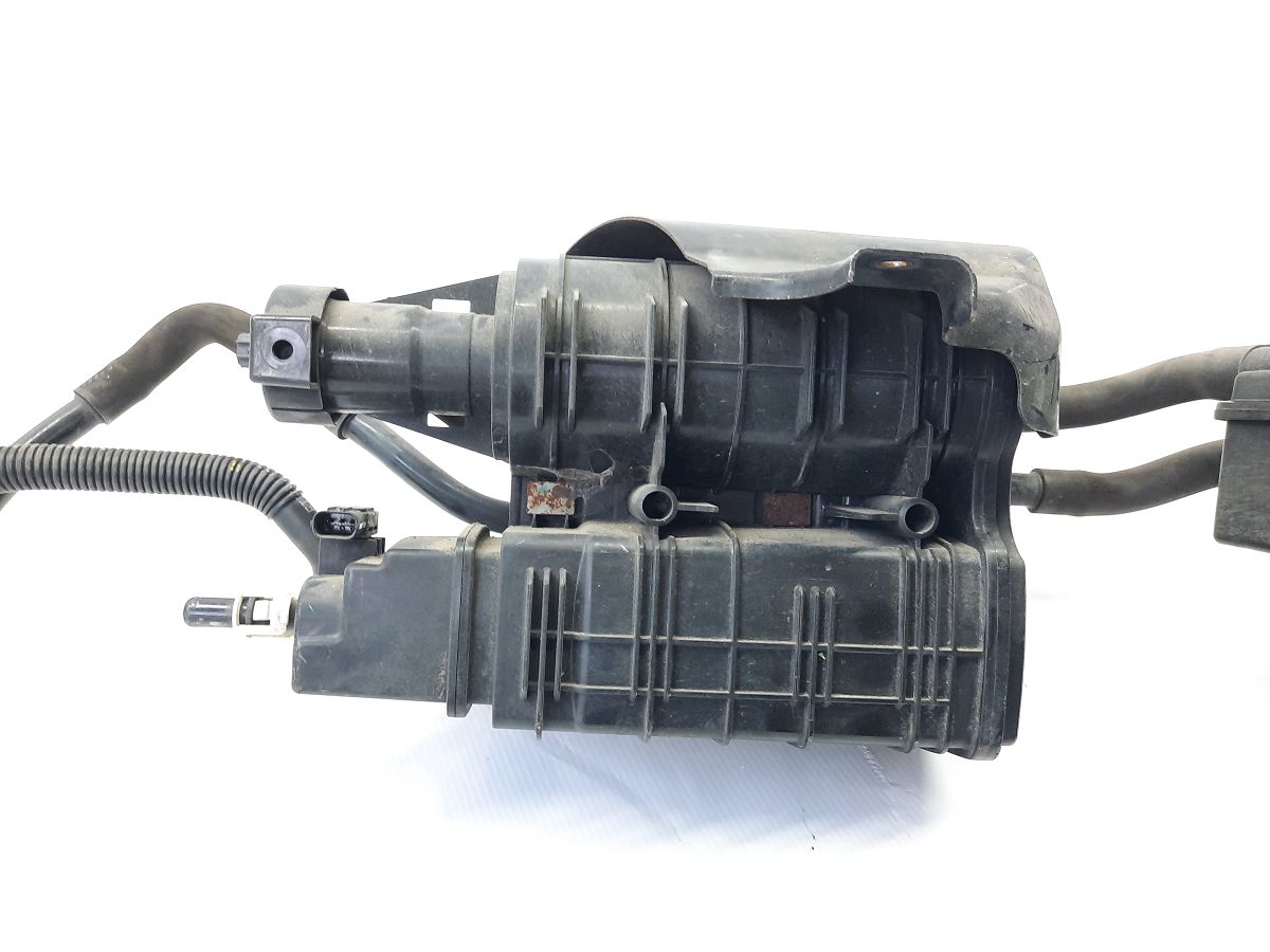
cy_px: 476
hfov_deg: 69.4
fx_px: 917
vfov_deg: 54.9
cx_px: 635
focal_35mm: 25
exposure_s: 1/50
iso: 250
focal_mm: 4.6
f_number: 2
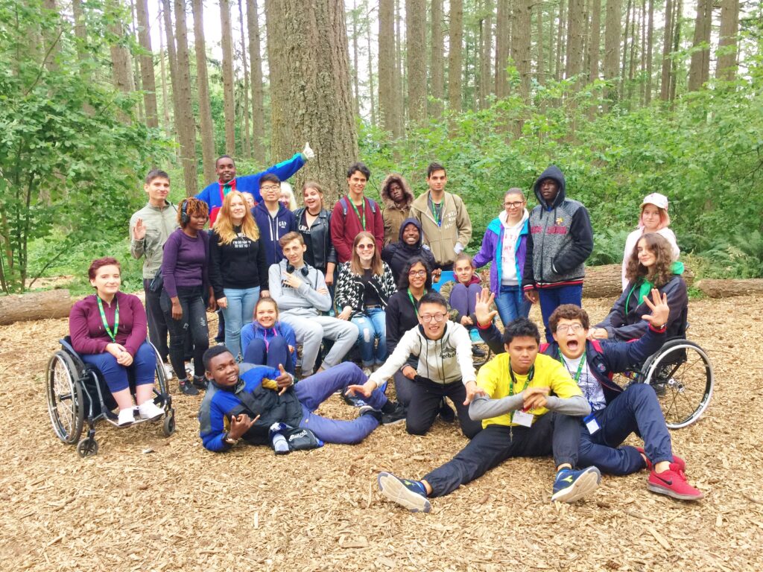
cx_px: 382
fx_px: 639
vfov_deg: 48.2
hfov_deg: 61.7
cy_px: 286
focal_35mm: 29
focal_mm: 4.15
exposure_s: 1/30
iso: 40
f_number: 2.2
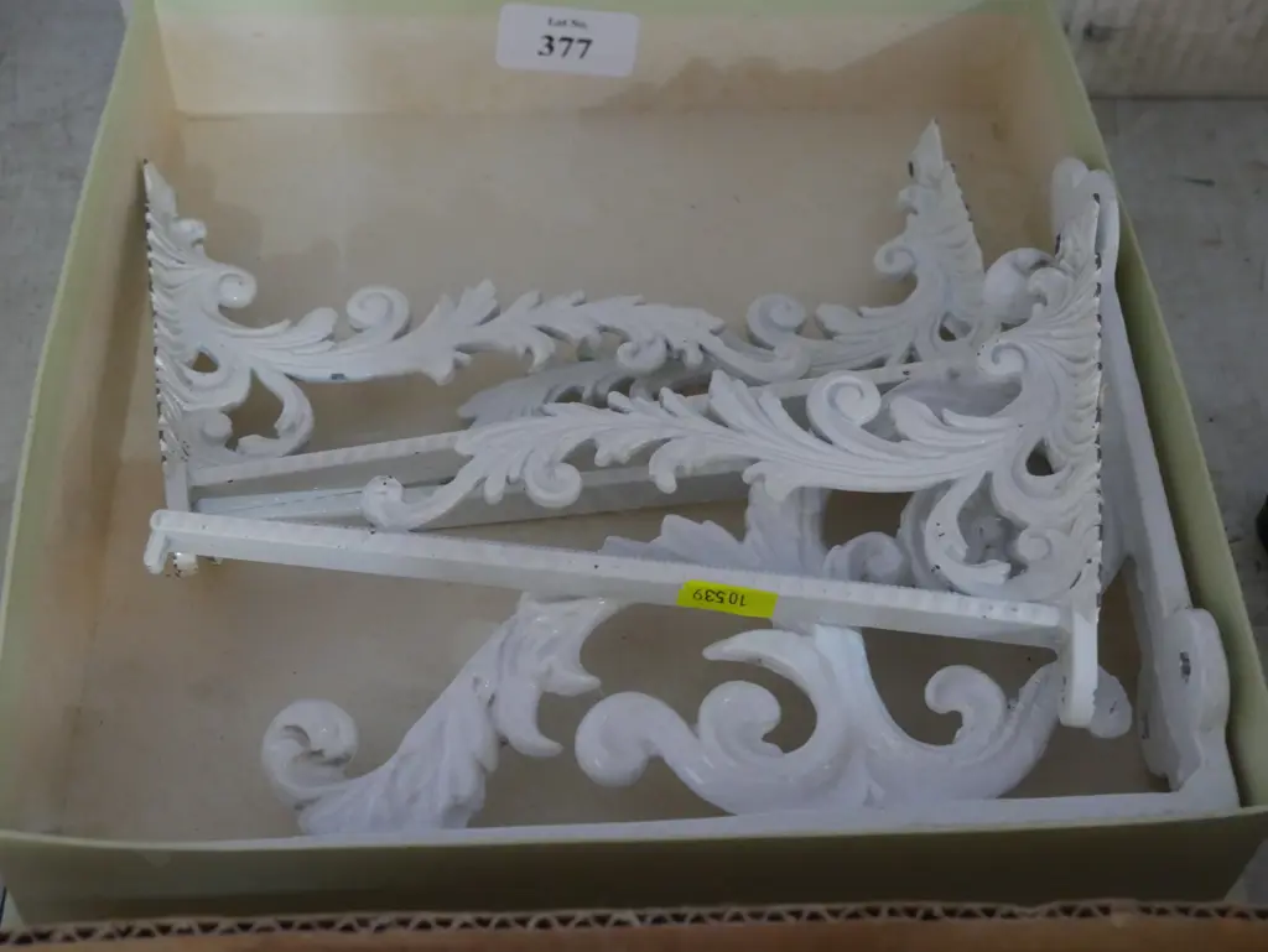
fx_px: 1759
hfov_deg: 39.6
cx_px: 634
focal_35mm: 48
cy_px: 476
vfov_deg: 30.3
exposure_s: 1/50
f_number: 5.2
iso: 3200
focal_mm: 24
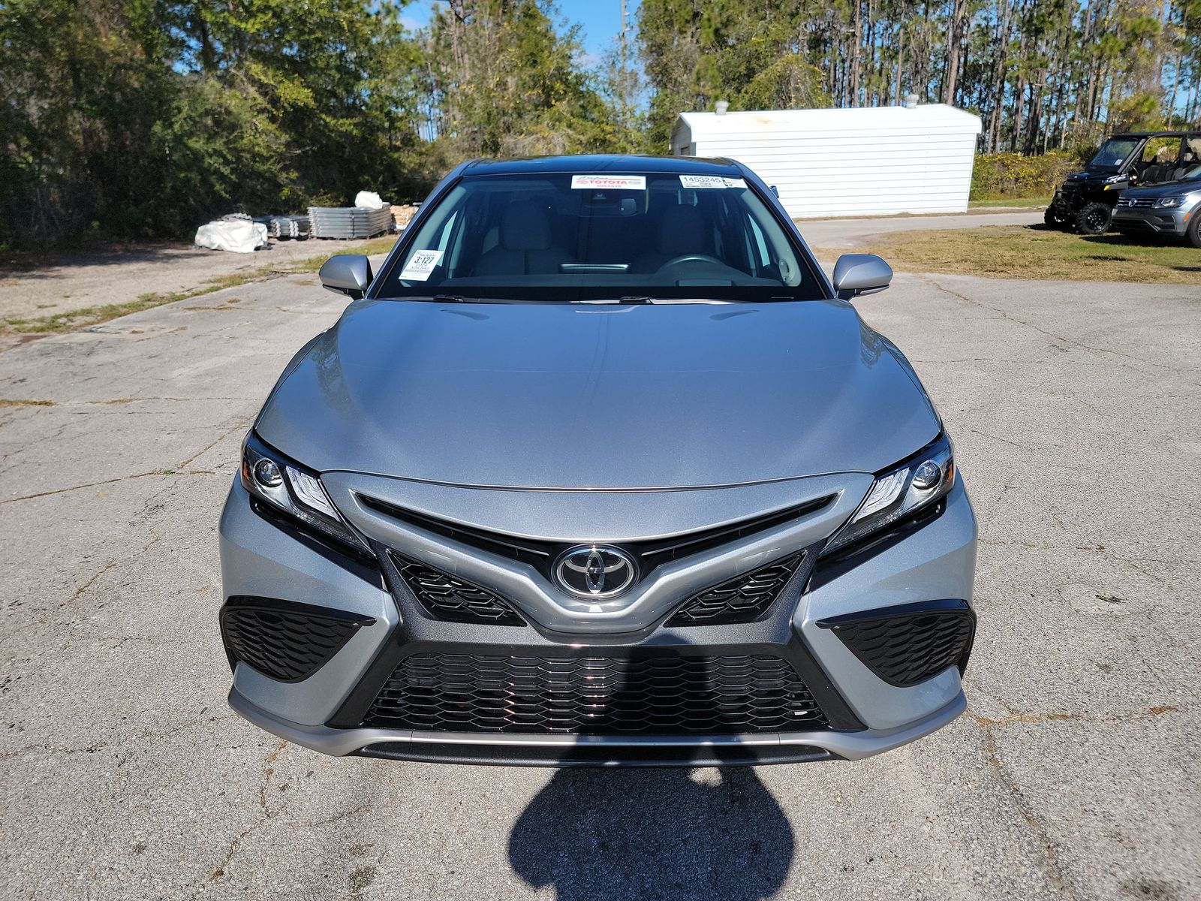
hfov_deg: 71.6
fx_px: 833
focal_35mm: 24
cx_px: 600
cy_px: 450
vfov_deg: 56.8
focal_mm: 6.7
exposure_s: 1/1157
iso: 50
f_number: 1.8
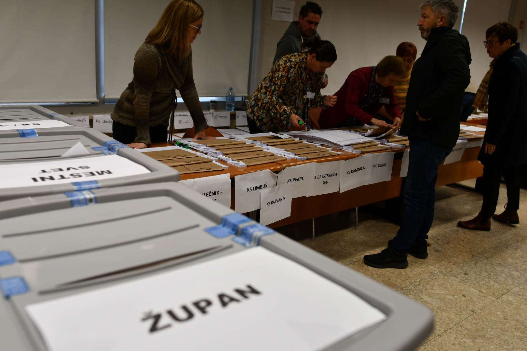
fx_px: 439
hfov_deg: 61.9
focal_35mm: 30
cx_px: 264
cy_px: 176
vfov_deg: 43.6
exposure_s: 1/250
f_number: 2.8
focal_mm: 20
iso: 450
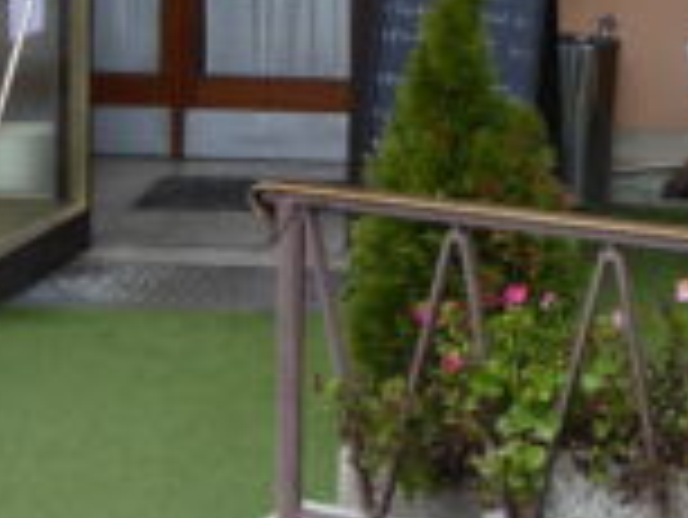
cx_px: 827
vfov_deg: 14.9
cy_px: -41
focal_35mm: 97
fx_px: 1929
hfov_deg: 19.1
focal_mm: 5.4
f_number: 3.5
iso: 100
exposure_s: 1/60
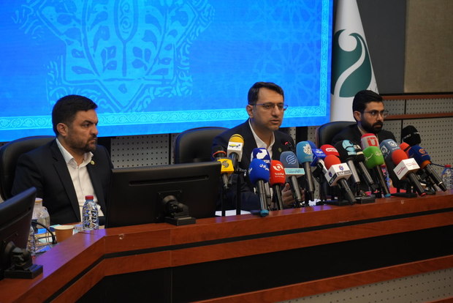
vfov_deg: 19.5
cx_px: 226
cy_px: 152
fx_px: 881
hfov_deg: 28.8
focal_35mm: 70
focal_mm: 70
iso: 3200
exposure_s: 1/100
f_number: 8
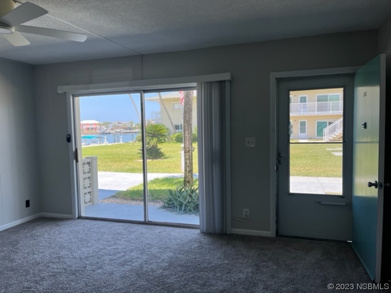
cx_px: 196
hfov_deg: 67.3
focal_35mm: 26
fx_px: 294
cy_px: 146
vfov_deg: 53.1
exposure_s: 1/615
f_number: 1.6
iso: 50
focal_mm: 5.1
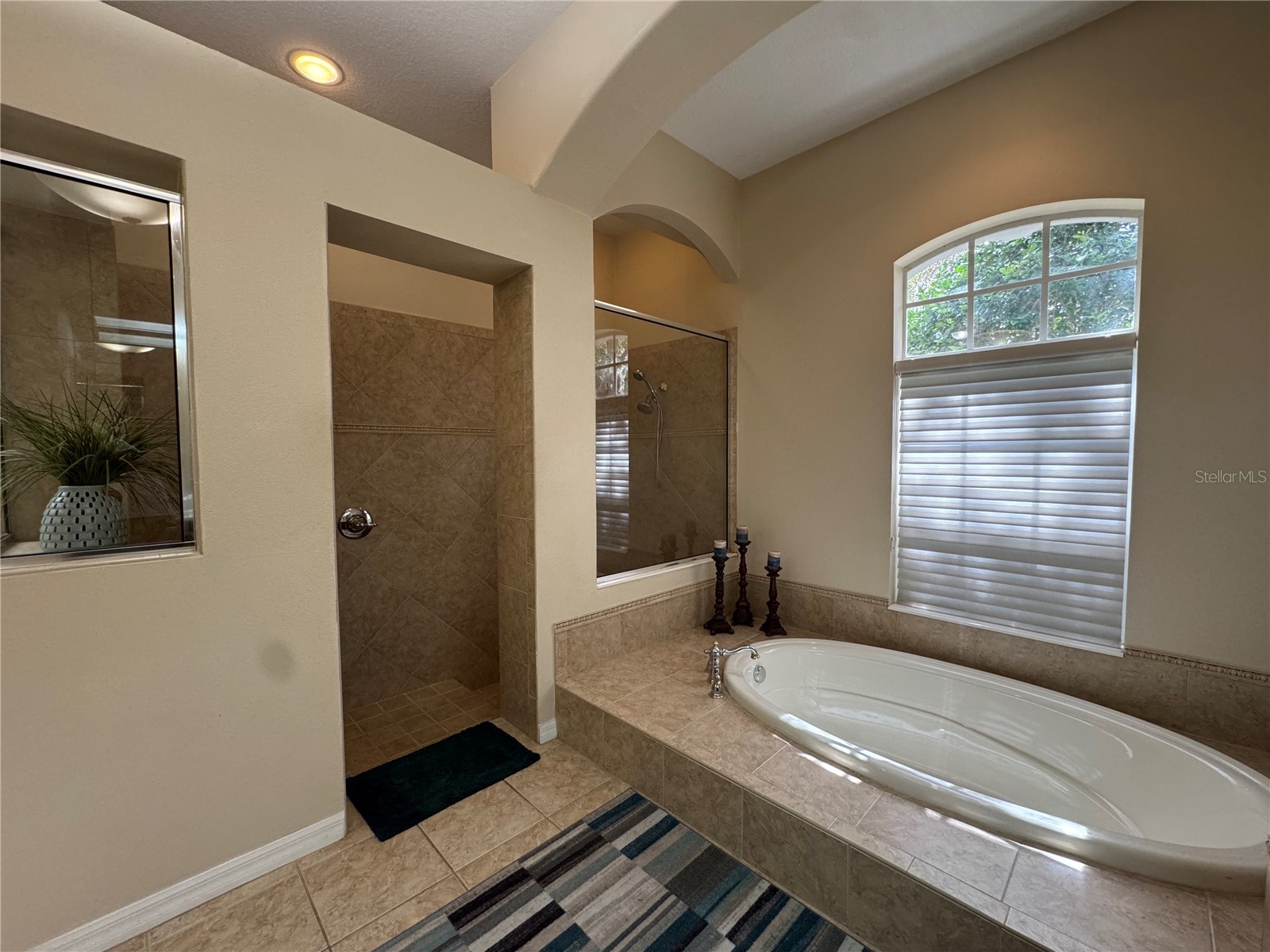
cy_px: 476
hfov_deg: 102.1
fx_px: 514
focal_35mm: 14
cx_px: 635
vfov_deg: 85.7
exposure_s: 1/120
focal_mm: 2.22
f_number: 2.2
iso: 250
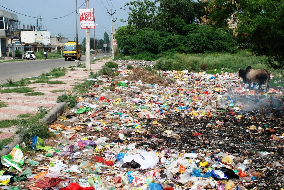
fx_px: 450
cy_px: 95
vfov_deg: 23.8
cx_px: 142
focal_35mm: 57
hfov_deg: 35.0
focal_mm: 38
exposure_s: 1/400
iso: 250
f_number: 10
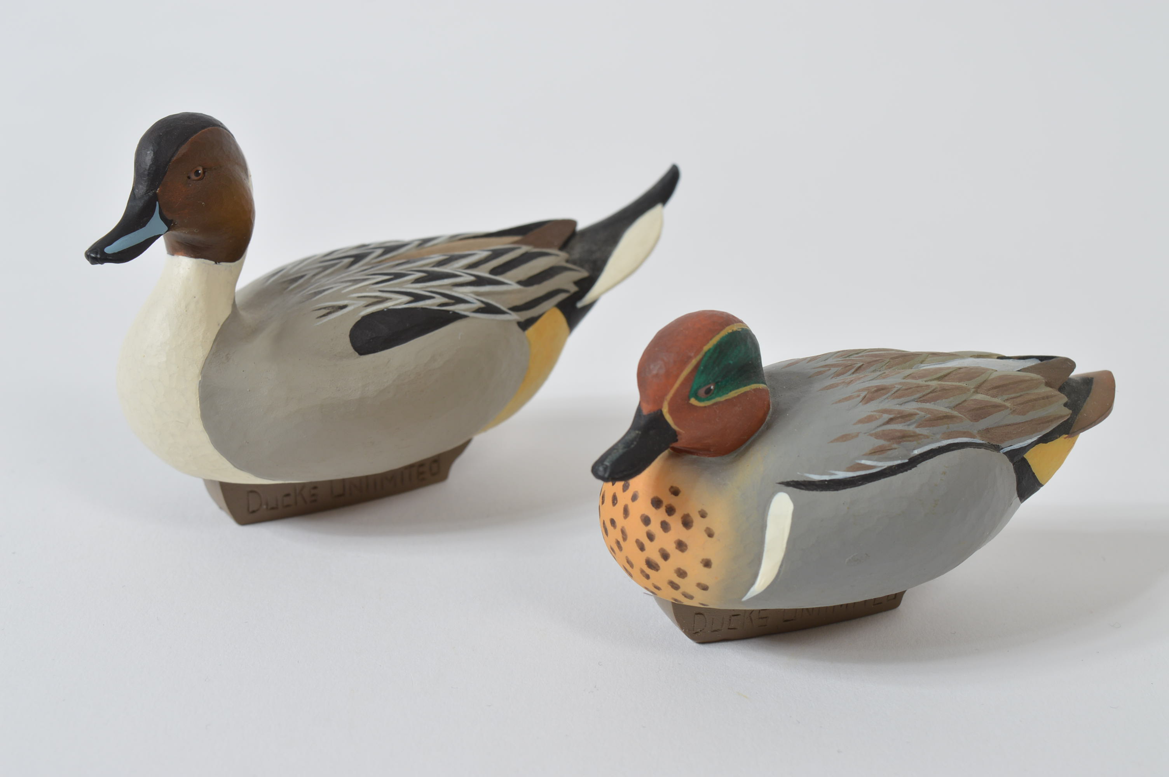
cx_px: 584
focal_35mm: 57
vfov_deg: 23.7
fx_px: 1849
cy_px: 388
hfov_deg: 35.1
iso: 100
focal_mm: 38
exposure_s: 1/100
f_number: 11
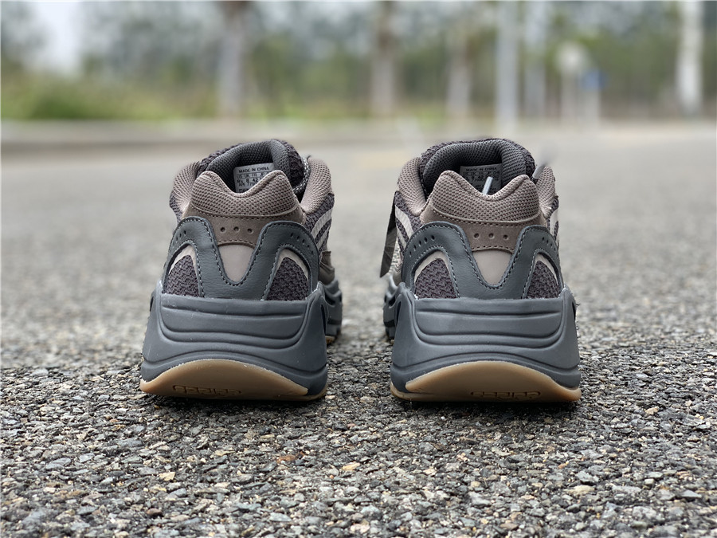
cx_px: 358
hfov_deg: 36.8
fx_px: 1077
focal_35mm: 52
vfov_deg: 28.0
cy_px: 269
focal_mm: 6
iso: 32
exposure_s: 1/122
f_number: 2.4
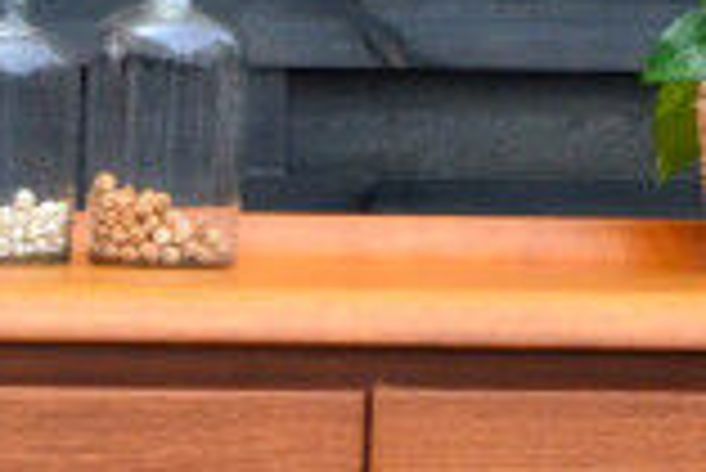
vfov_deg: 5.1
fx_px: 5238
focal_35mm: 267
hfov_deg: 7.5
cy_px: 571
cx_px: -580
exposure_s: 1/320
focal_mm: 31
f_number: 10
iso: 1600
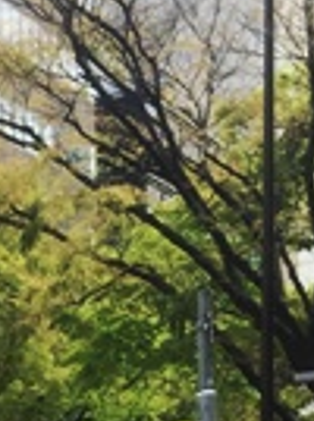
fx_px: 1687
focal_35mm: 139
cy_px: 823
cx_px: -283
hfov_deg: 10.0
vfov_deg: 12.6
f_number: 2.2
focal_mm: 4.15
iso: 32
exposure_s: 1/1799
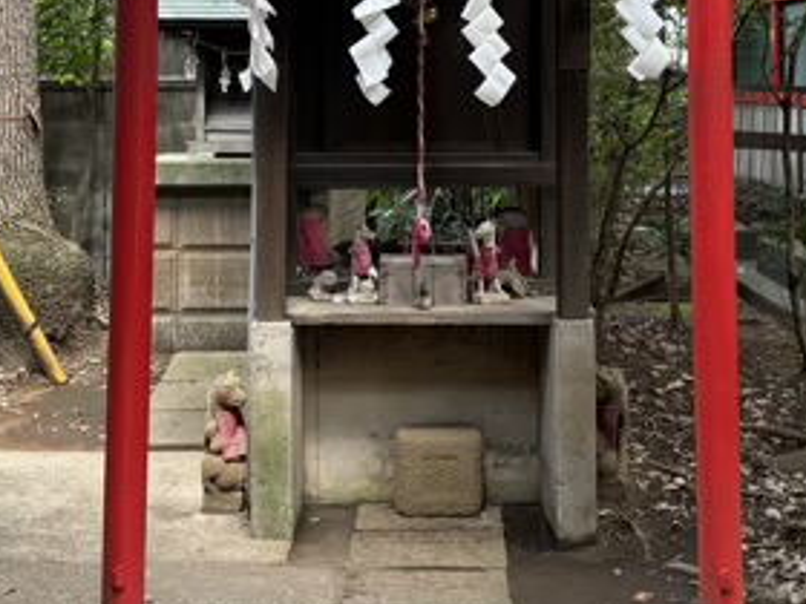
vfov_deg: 22.3
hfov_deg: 29.8
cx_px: 383
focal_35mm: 65
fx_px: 1513
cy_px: 111
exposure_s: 1/60
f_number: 1.6
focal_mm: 5.96
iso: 160
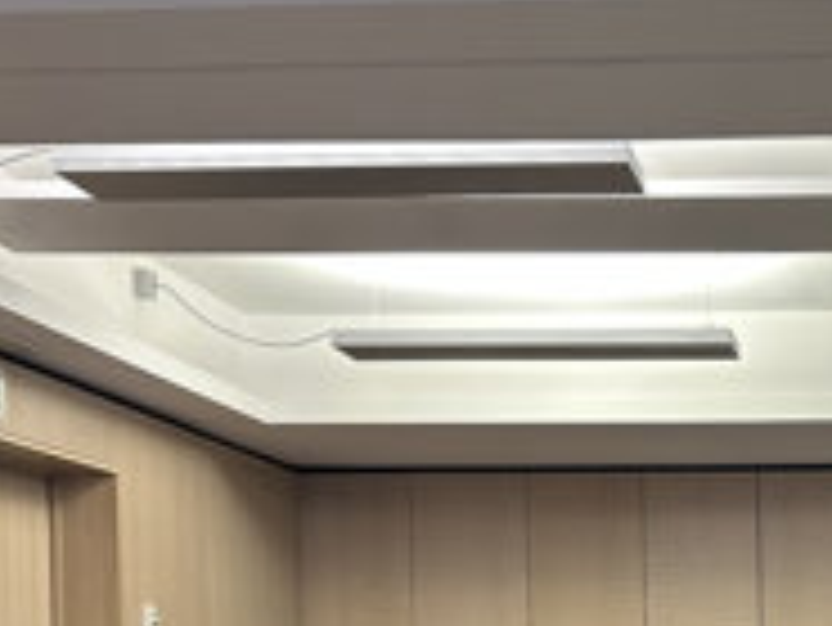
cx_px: 895
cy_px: 788
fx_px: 1996
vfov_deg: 16.9
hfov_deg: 22.3
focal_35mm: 83
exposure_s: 1/50
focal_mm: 6.86
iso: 200
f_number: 1.78
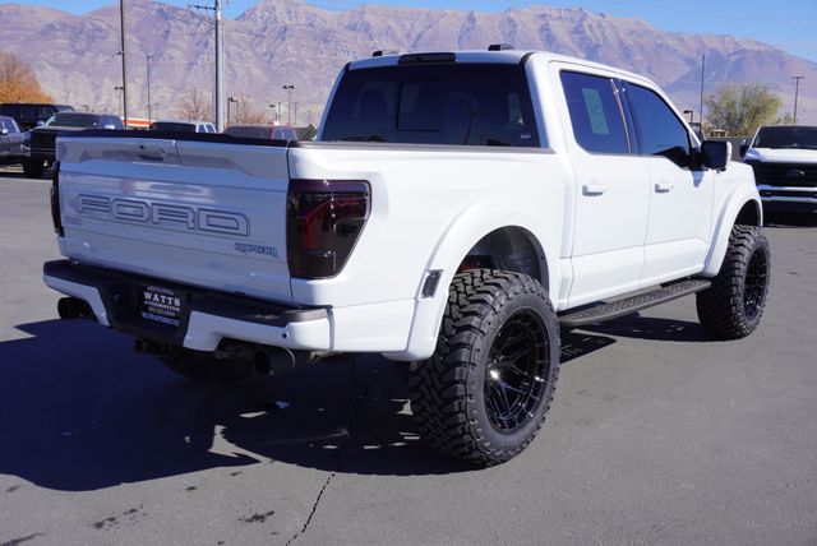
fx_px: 818
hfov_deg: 53.1
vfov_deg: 36.9
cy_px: 273
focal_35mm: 36
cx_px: 408
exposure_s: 1/125
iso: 100
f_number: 10
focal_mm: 24
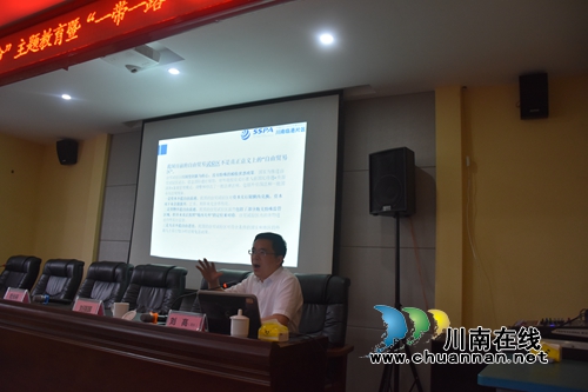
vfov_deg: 47.9
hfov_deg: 67.4
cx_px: 294
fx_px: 441
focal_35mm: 27
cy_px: 196
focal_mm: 18
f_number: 4.5
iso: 800
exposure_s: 1/80
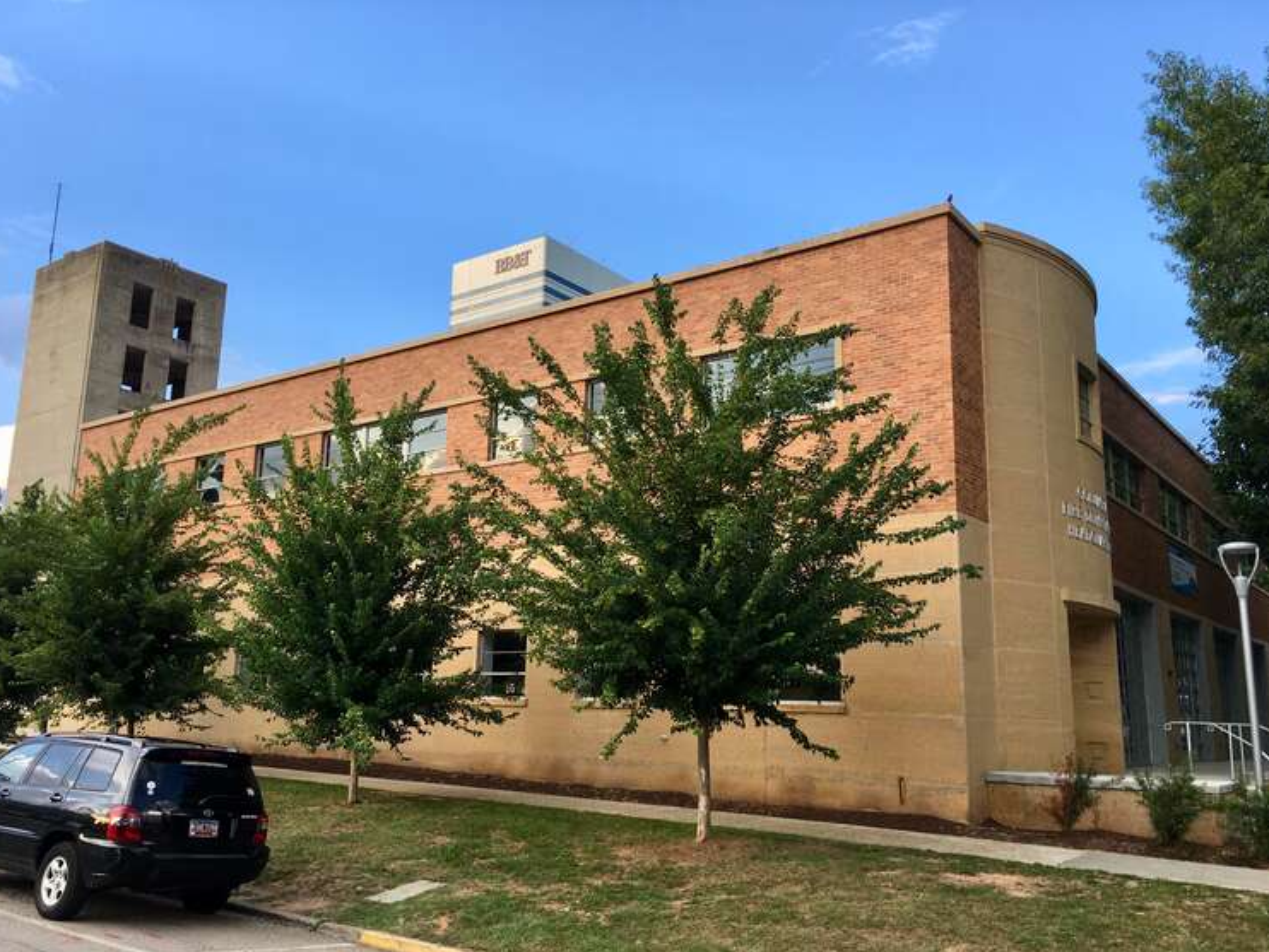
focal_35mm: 30
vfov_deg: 46.8
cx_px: 638
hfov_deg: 59.9
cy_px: 491
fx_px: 1100
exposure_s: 1/240
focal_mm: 4.15
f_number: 2.2
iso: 25
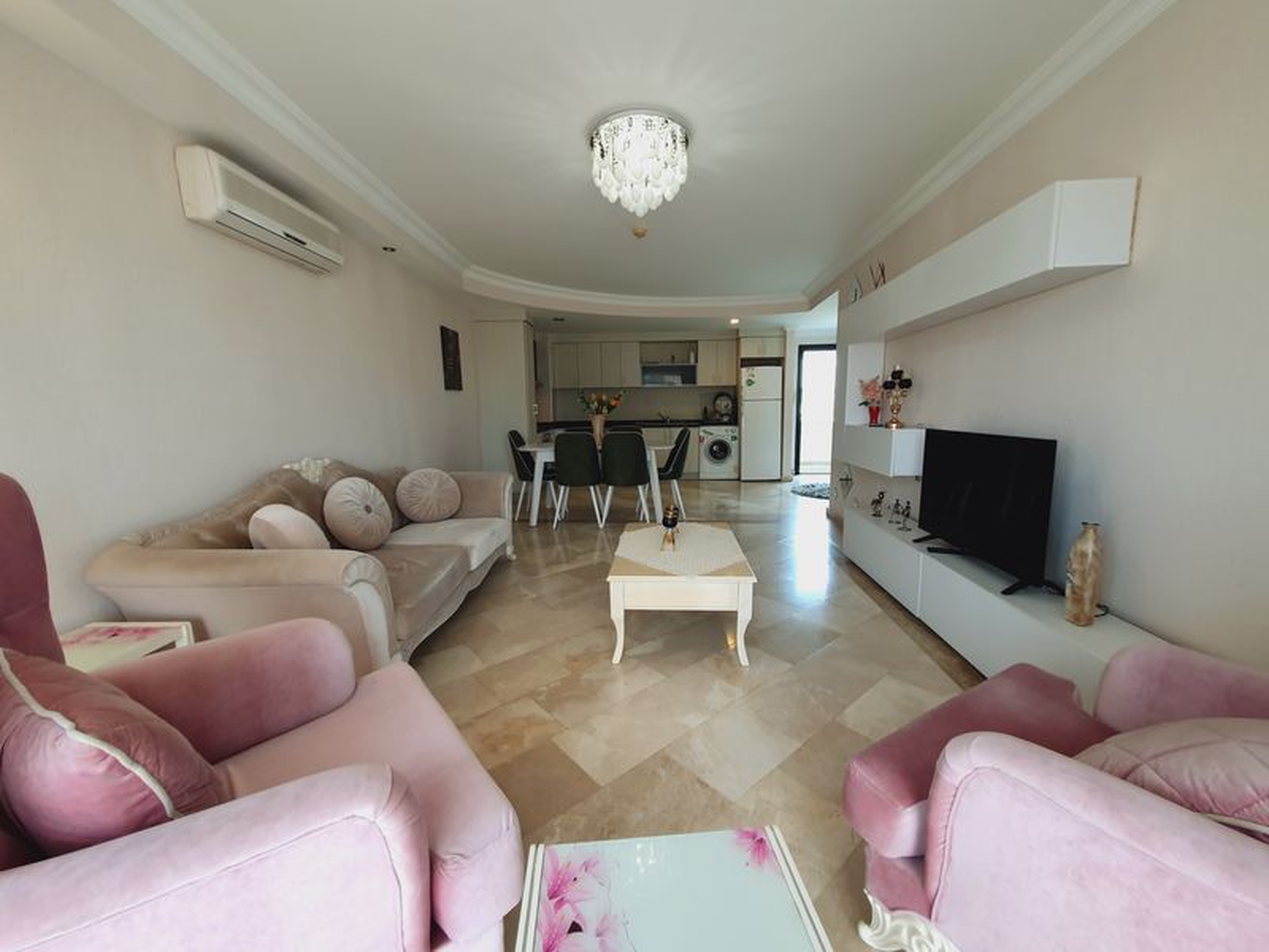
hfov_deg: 106.2
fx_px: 477
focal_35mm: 13
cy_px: 476
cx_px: 634
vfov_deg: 89.9
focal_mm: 1.8
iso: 100
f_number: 2.2
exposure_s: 1/50
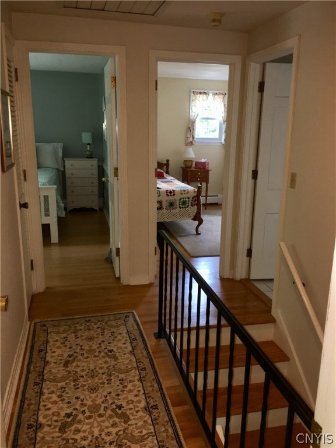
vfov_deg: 61.7
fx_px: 375
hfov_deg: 48.2
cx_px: 168
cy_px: 224
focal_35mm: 29
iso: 50
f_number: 2.2
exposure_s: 1/24
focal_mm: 4.15
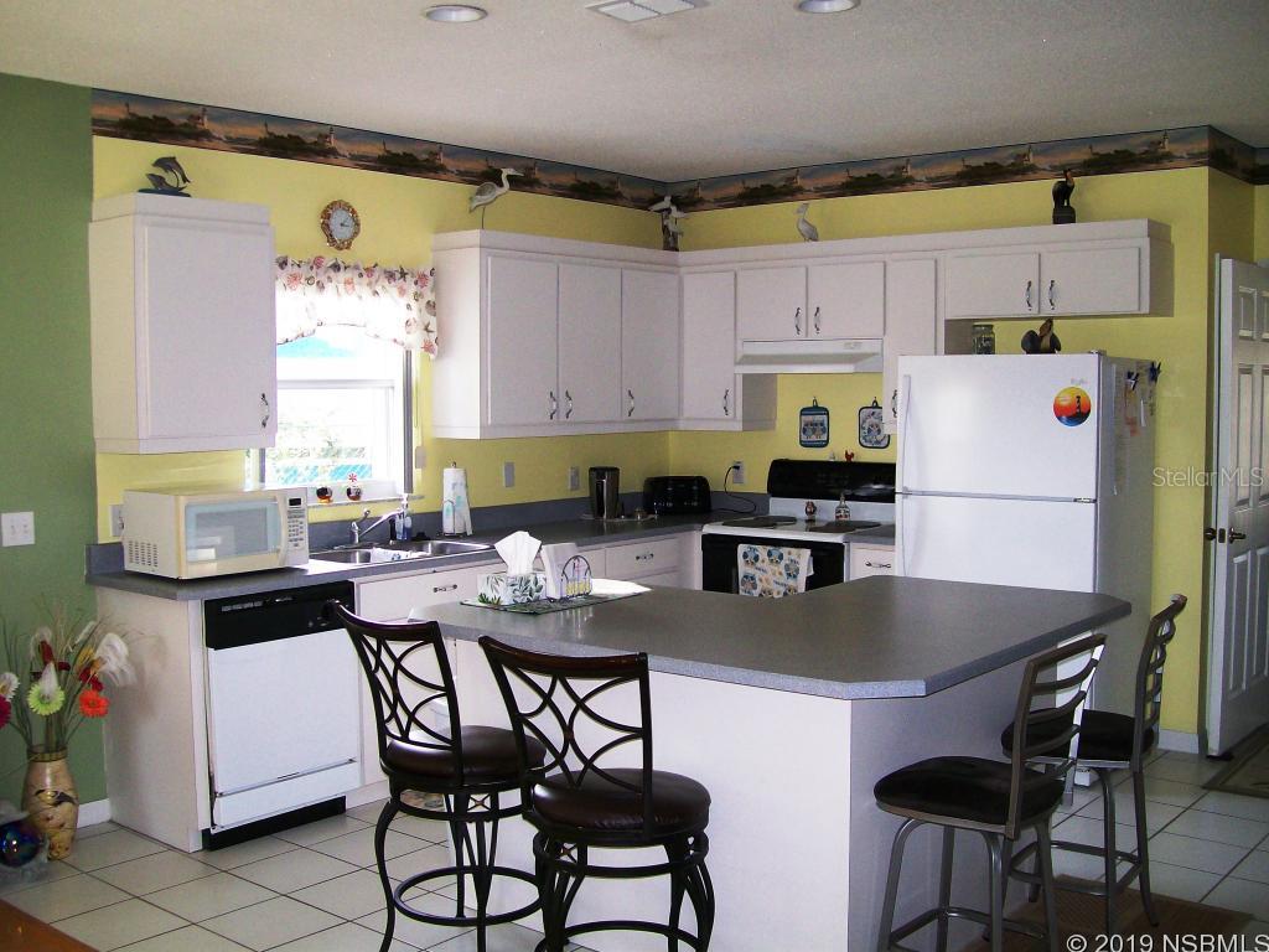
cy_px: 476
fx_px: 1320
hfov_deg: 51.4
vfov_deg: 39.7
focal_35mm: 36
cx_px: 634
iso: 140
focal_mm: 6
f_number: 2.7
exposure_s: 1/64
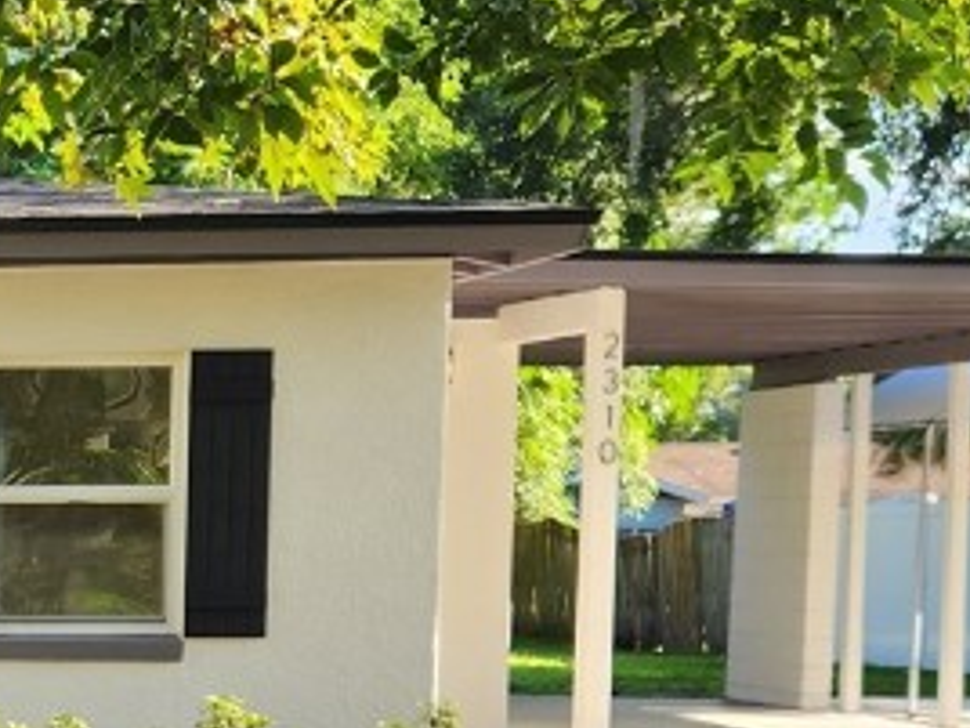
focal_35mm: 88
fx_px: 2466
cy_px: 732
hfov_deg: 19.3
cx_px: -510
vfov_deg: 16.4
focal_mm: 5.4
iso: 20
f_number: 1.8
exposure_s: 1/180
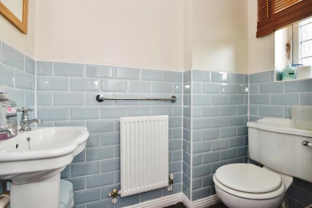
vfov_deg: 73.8
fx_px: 139
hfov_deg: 96.7
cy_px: 104
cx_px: 156
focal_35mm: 16
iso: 400
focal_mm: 16
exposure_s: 1/40
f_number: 7.1
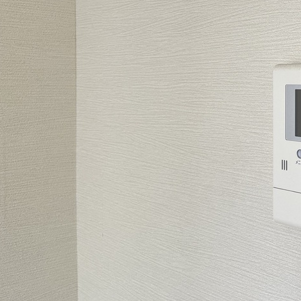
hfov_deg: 33.5
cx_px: 289
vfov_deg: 35.5
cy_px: 87
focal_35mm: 47
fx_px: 462
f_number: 1.6
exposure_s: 1/121
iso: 100
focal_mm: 4.2
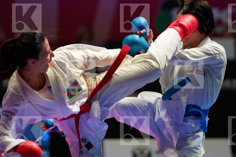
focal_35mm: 243
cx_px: 135
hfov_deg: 8.5
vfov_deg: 5.7
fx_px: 1593
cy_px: 74
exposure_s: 1/1000
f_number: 2.8
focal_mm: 200
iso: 2000
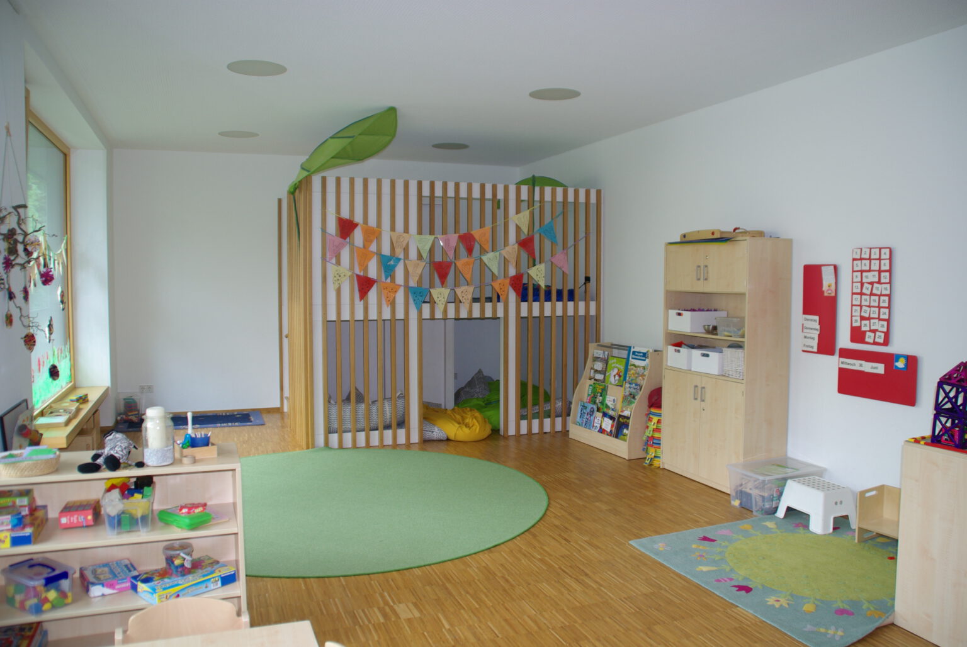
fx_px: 726
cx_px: 484
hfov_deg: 67.3
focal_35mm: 27
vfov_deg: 48.0
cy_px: 324
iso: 200
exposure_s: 1/30
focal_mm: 18
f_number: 4
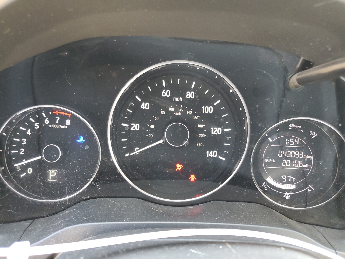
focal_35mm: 26
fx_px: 259
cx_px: 172
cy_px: 130
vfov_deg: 53.1
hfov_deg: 67.3
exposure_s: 1/50
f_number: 1.5
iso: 188
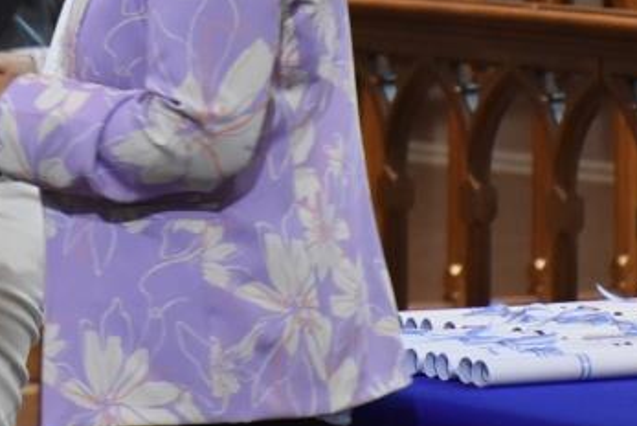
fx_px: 7048
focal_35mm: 398
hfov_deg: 5.2
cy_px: -95
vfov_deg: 3.5
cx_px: -160
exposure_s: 1/20
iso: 2000
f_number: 5.3
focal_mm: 90
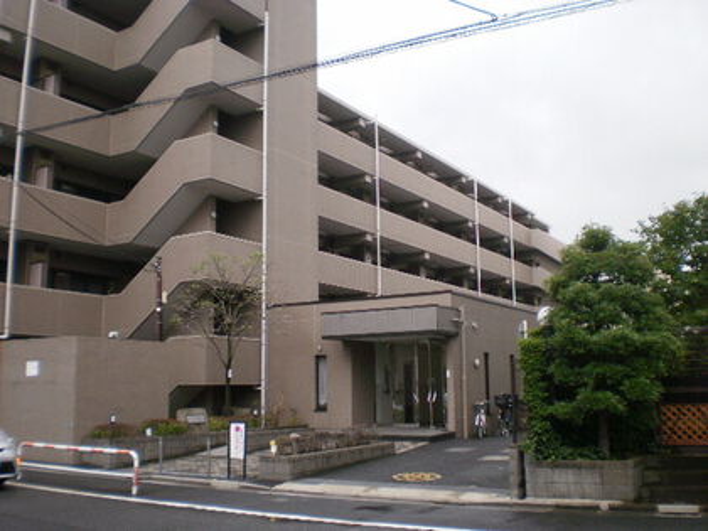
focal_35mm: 36
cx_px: 354
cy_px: 266
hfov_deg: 51.4
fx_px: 736
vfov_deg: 39.7
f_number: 3.1
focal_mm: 6.3
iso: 100
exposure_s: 1/125
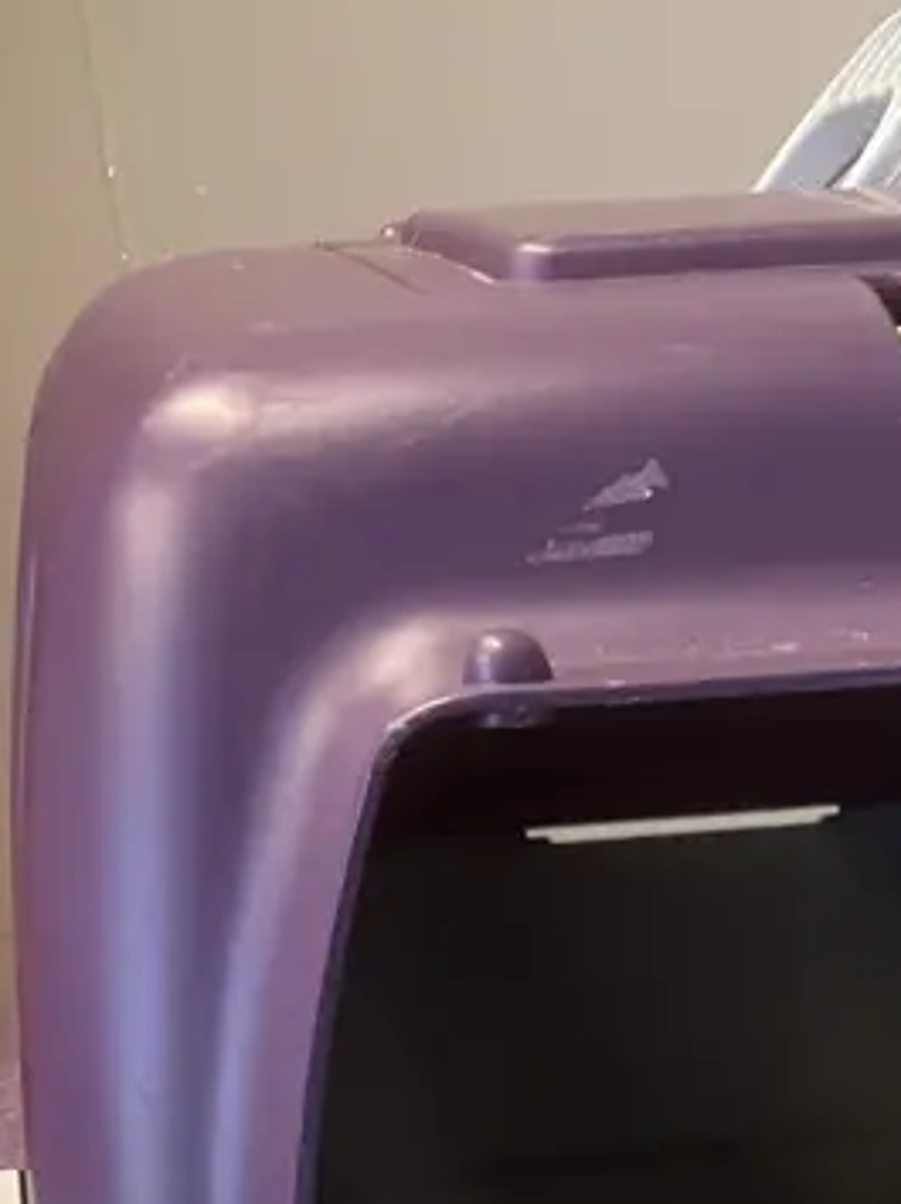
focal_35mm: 81
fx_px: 2814
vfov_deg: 21.9
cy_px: 1524
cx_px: 1102
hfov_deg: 17.3
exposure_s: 1/50
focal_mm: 3.99
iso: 100
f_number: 1.8
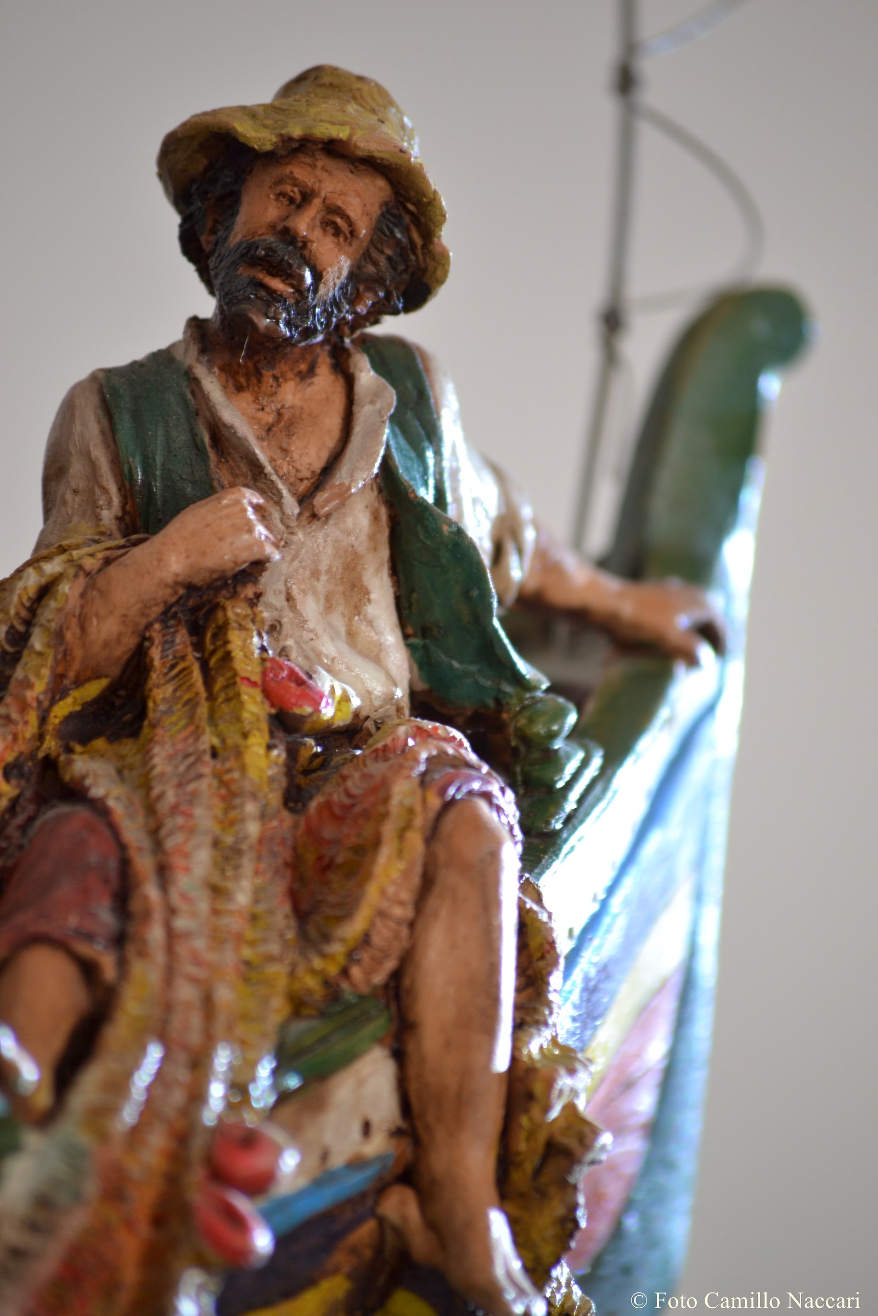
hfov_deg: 5.1
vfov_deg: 7.6
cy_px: 658
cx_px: 439
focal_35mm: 270
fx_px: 9877
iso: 450
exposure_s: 1/20
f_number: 5.6
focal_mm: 180
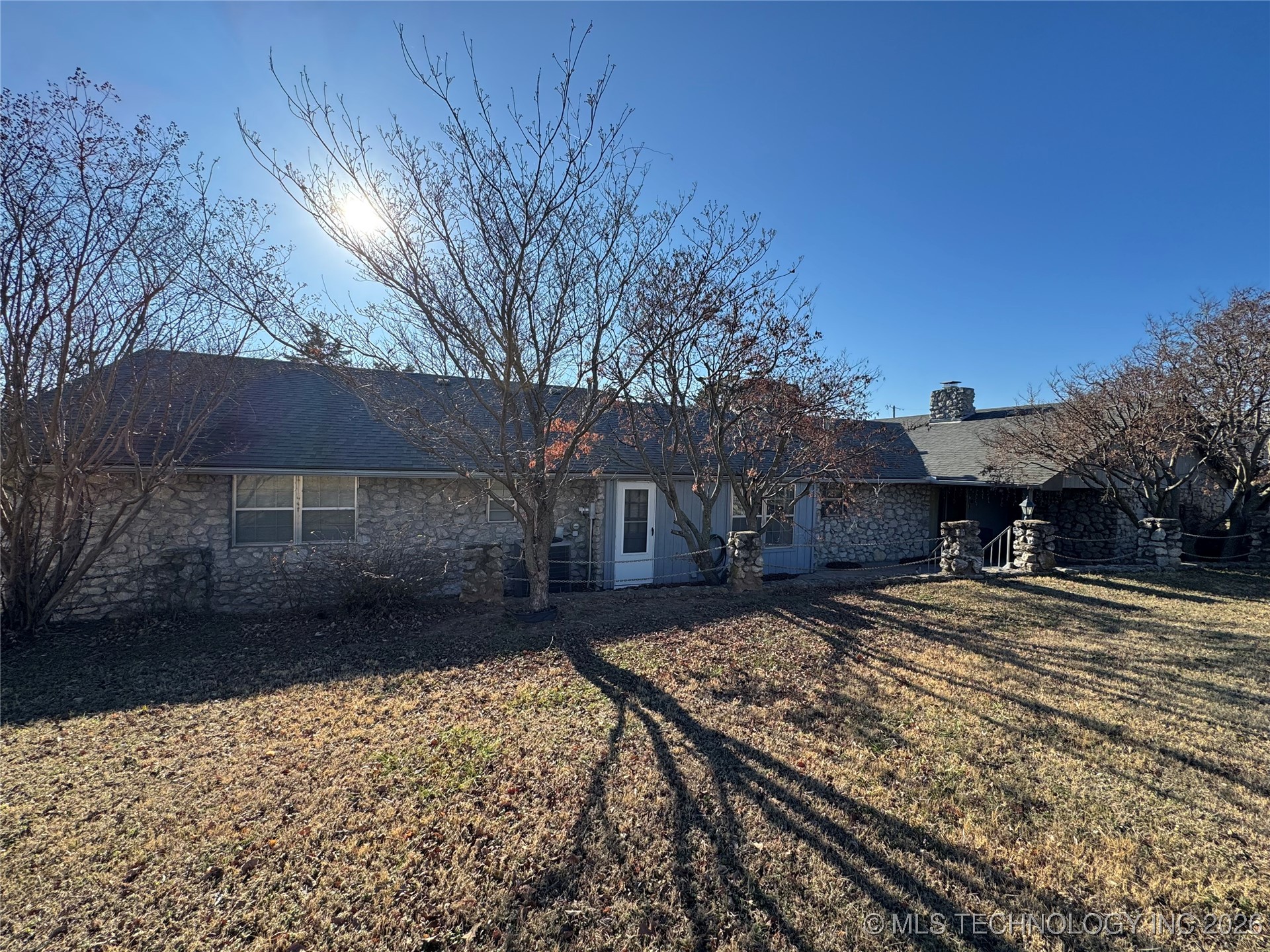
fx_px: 514
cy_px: 476
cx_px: 635
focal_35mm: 14
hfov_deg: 102.1
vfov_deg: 85.7
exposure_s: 1/1006
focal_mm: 2.22
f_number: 2.2
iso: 50
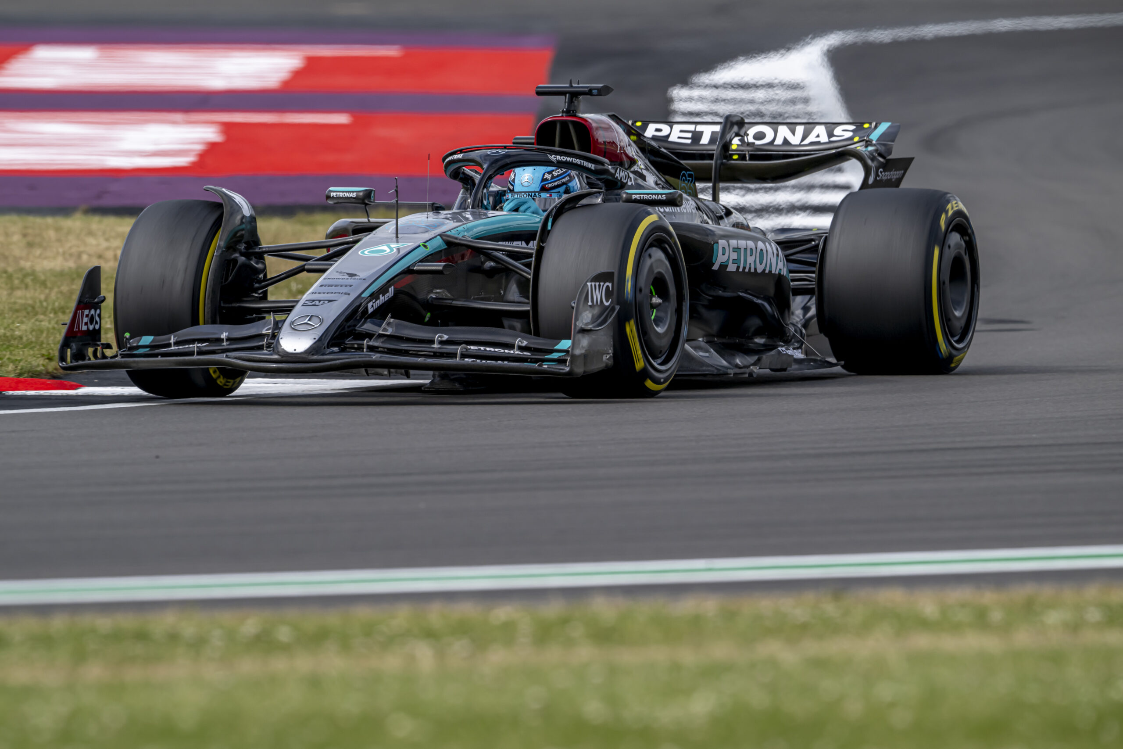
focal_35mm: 560
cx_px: 562
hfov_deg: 3.7
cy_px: 374
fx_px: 17469
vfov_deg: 2.5
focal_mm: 560
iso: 400
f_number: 7.1
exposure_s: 1/1250
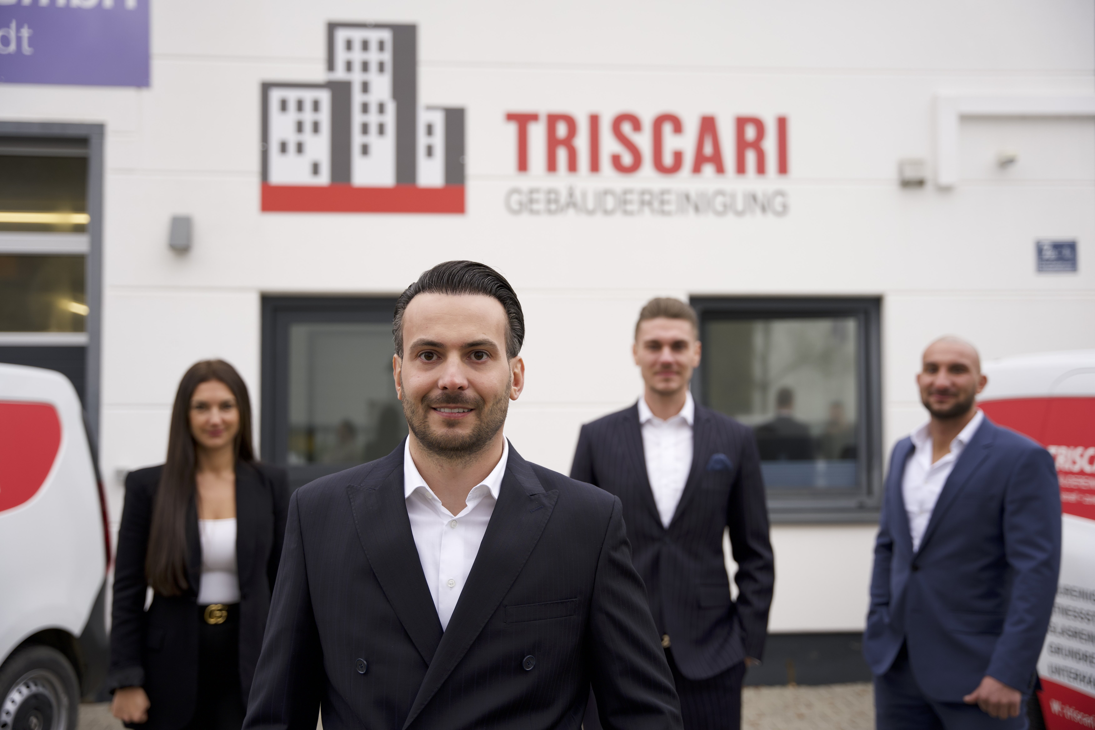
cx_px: 548
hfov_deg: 46.6
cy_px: 365
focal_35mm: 42
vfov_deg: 32.0
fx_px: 1271
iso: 320
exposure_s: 1/500
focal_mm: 41.8
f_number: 2.8
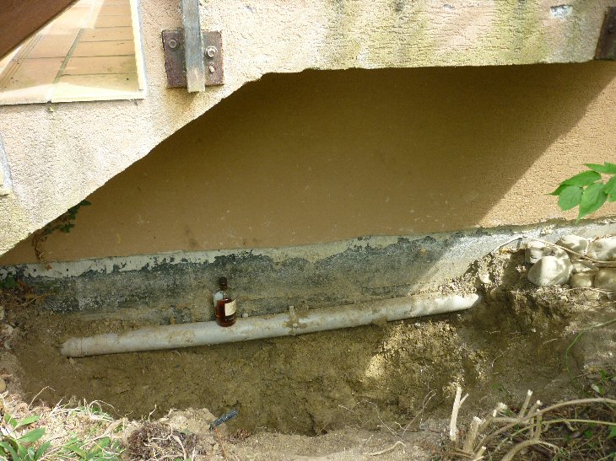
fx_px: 587
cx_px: 308
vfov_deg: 42.9
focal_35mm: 33
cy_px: 230
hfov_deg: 55.4
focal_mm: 5.5
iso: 80
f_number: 2.8
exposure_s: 1/100
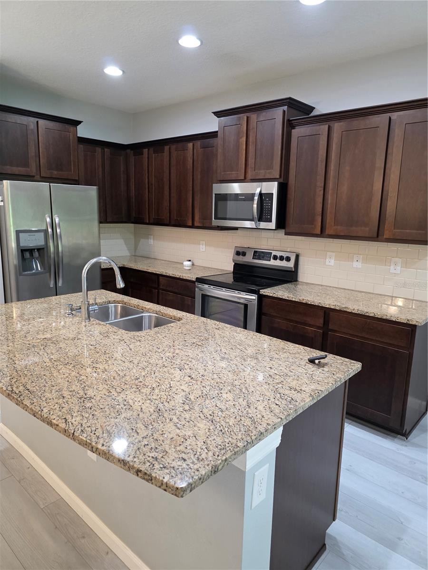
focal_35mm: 23
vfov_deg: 73.9
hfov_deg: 58.9
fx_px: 379
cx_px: 214
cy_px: 285
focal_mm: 6.3
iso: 640
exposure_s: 1/120
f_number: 1.7
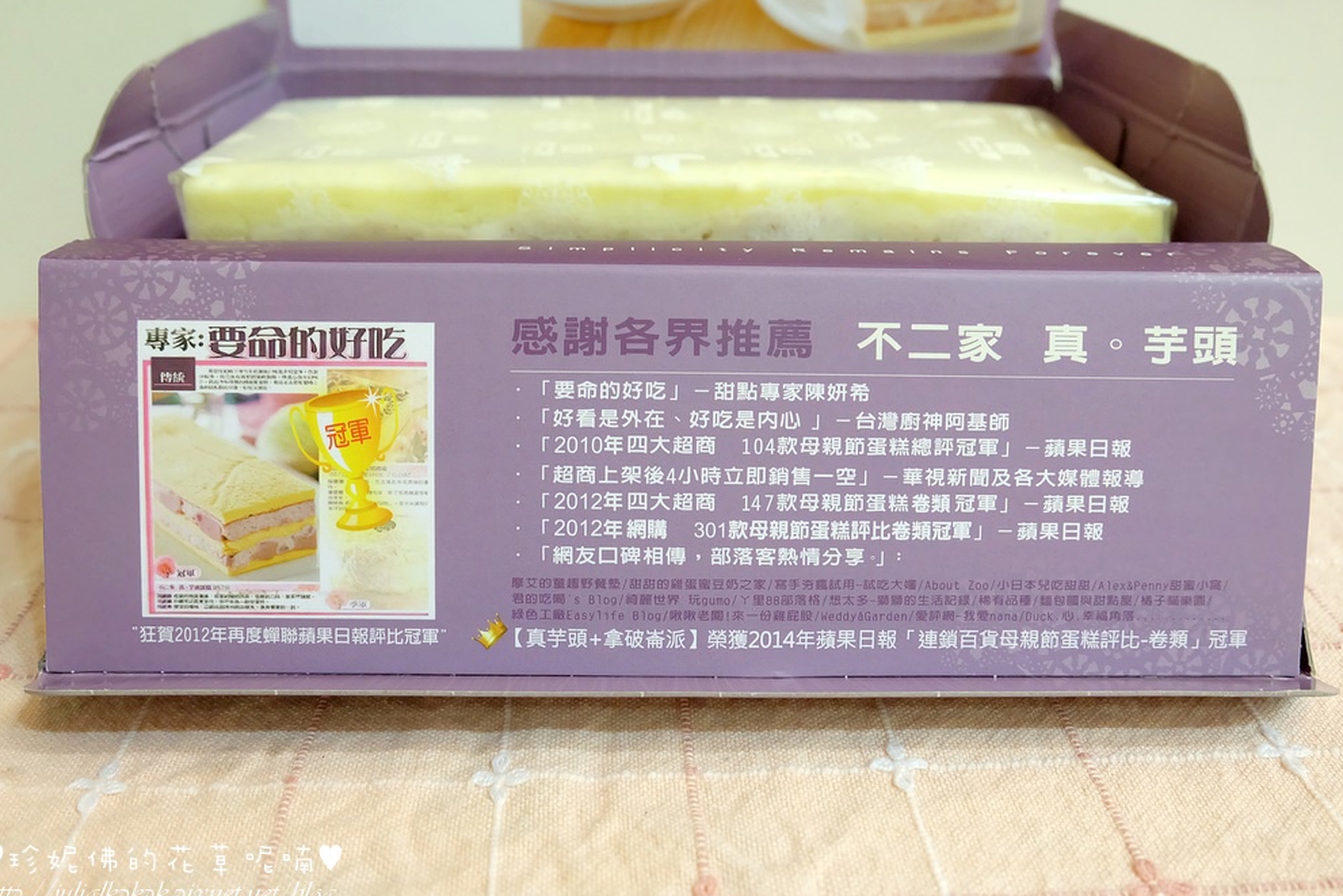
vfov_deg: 42.3
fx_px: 1157
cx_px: 667
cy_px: 455
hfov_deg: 60.3
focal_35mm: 31
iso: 3200
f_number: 5.6
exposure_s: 1/20
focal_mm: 20.1
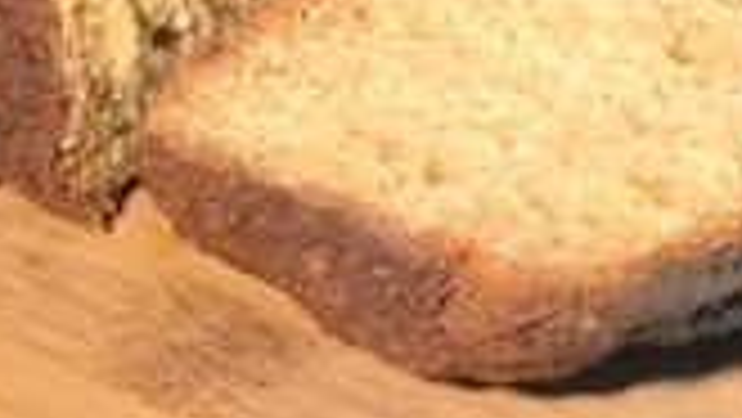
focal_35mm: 264
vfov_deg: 4.6
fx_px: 5197
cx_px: -67
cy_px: -272
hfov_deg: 8.1
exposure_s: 1/50
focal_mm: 6.6
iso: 80
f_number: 2.8
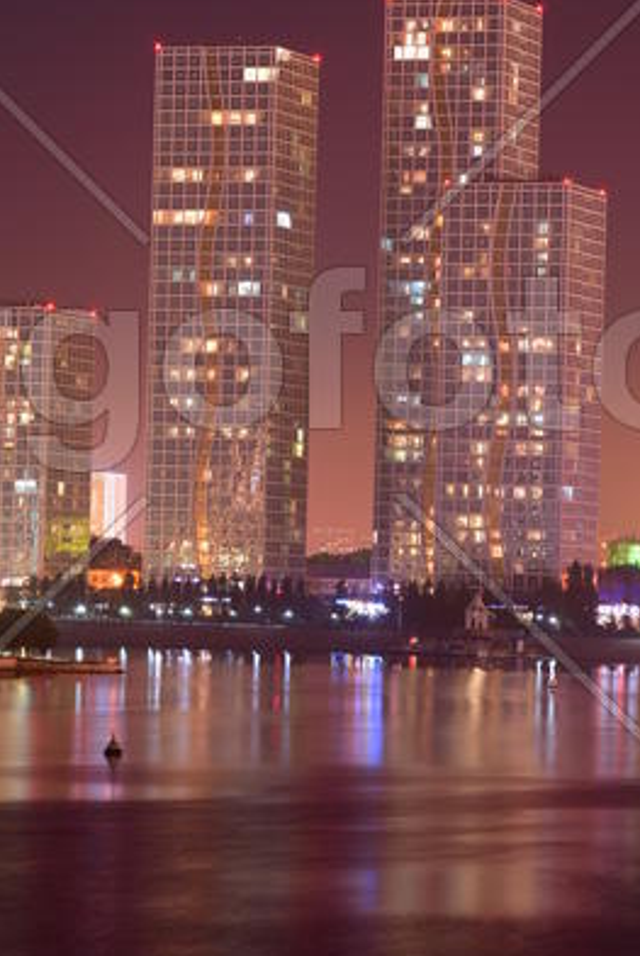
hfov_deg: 6.9
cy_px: 370
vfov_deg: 10.3
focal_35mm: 199
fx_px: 5292
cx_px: 274
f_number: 5.6
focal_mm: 90
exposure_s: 25
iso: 100
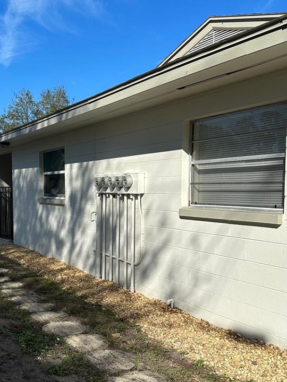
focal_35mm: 40
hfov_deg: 35.4
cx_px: 85
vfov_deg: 46.6
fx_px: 442
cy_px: 221
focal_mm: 6.86
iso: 80
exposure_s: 1/6623
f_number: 1.78
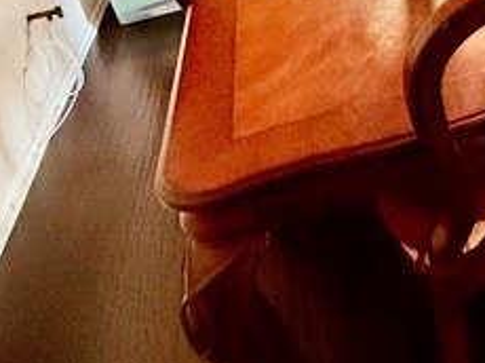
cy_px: -131
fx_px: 546
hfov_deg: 37.4
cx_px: 569
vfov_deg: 28.6
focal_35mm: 39
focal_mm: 2.22
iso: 500
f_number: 2.2
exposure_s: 1/60
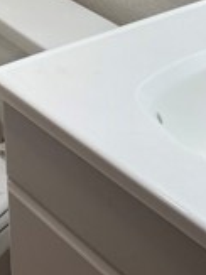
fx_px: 810
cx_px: -32
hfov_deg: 14.1
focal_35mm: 102
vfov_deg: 17.9
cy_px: -88
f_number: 1.8
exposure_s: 1/120
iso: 40
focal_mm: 4.25
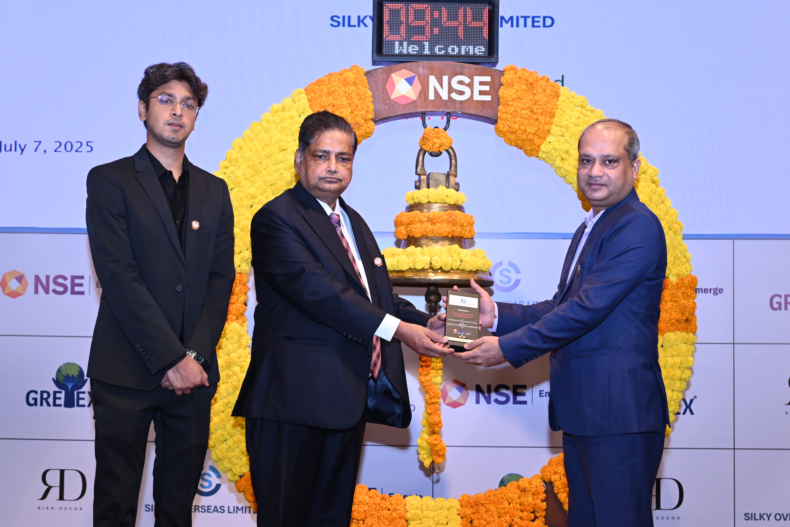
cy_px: 264
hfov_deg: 40.3
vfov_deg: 27.5
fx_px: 1076
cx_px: 395
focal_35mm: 49
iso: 1250
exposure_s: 1/125
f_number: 5.6
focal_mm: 49
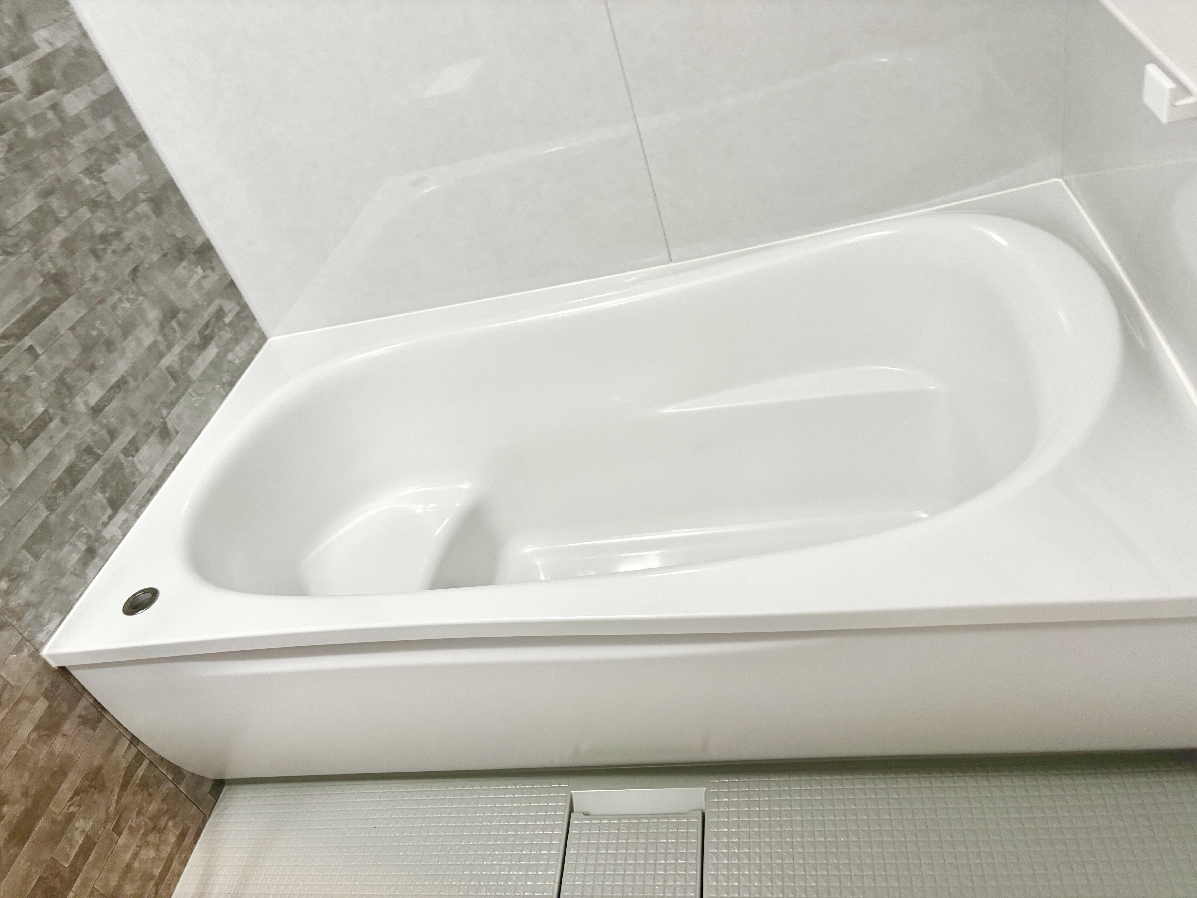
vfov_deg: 53.1
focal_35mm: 26
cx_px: 598
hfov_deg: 67.3
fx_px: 899
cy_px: 449
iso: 160
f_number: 1.6
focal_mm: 5.96
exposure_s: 1/50
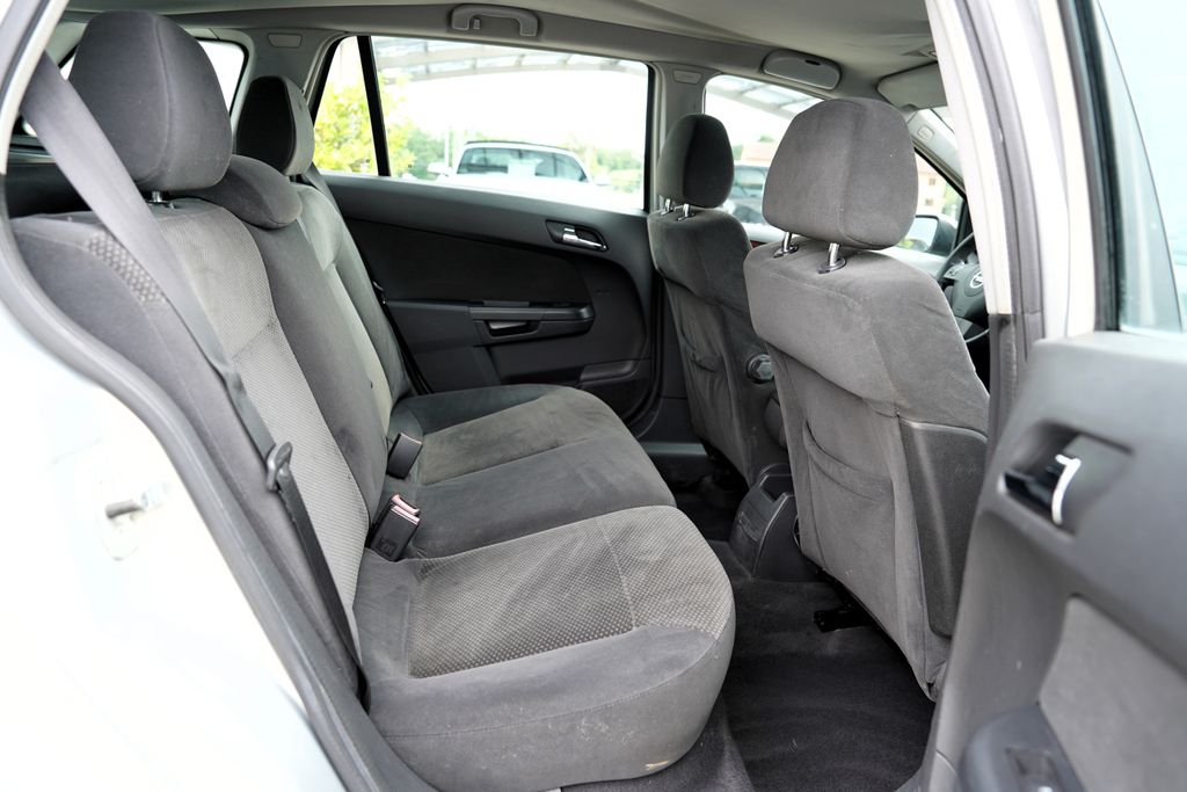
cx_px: 594
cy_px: 396
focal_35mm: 24
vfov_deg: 53.1
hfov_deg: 73.7
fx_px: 791
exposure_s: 1/60
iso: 125
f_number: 4
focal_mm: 24
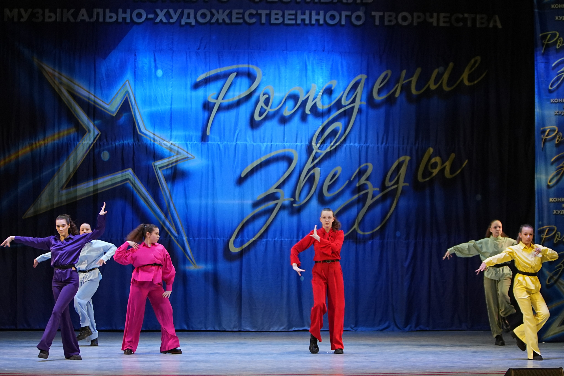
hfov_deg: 19.5
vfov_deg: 13.0
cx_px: 282
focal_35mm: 105
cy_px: 188
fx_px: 1645
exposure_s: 1/400
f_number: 2.8
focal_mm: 70
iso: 2000
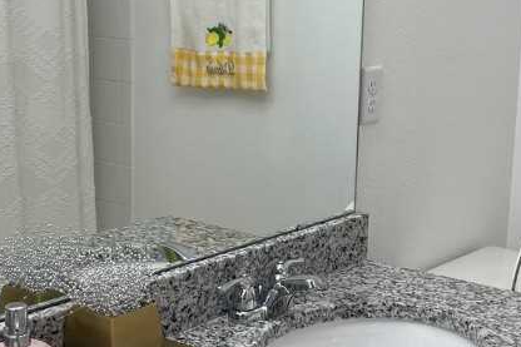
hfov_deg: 31.4
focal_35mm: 64
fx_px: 926
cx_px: 296
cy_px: 177
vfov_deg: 21.2
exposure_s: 1/120
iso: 40
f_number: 1.6
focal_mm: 5.1
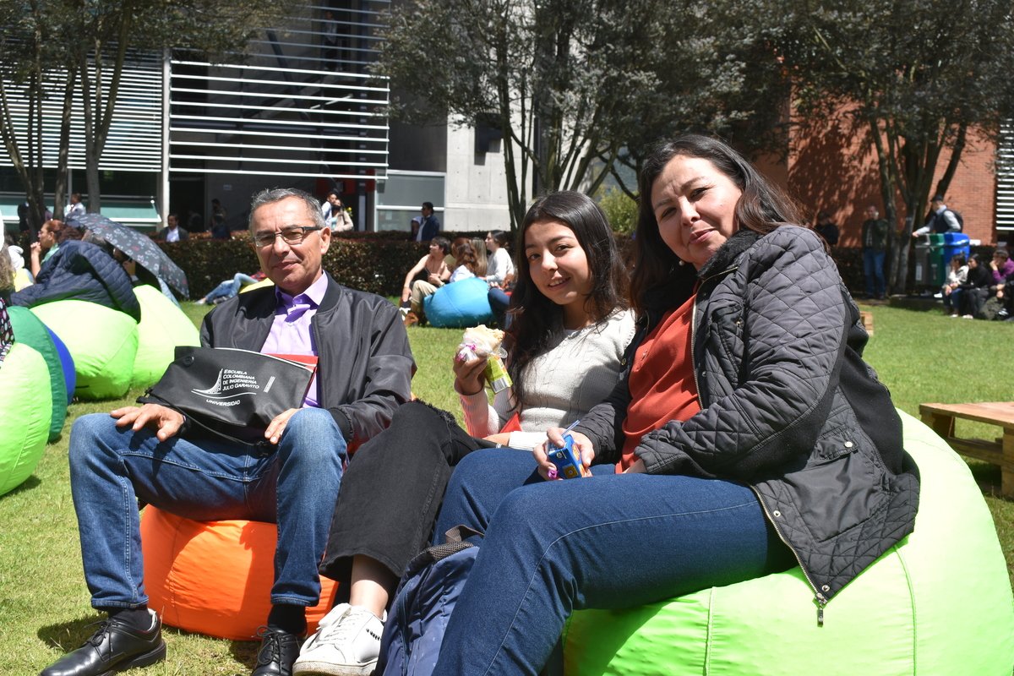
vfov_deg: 30.8
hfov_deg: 45.0
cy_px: 338
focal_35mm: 44
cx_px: 507
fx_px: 1225
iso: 200
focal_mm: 29
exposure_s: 1/500
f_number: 8
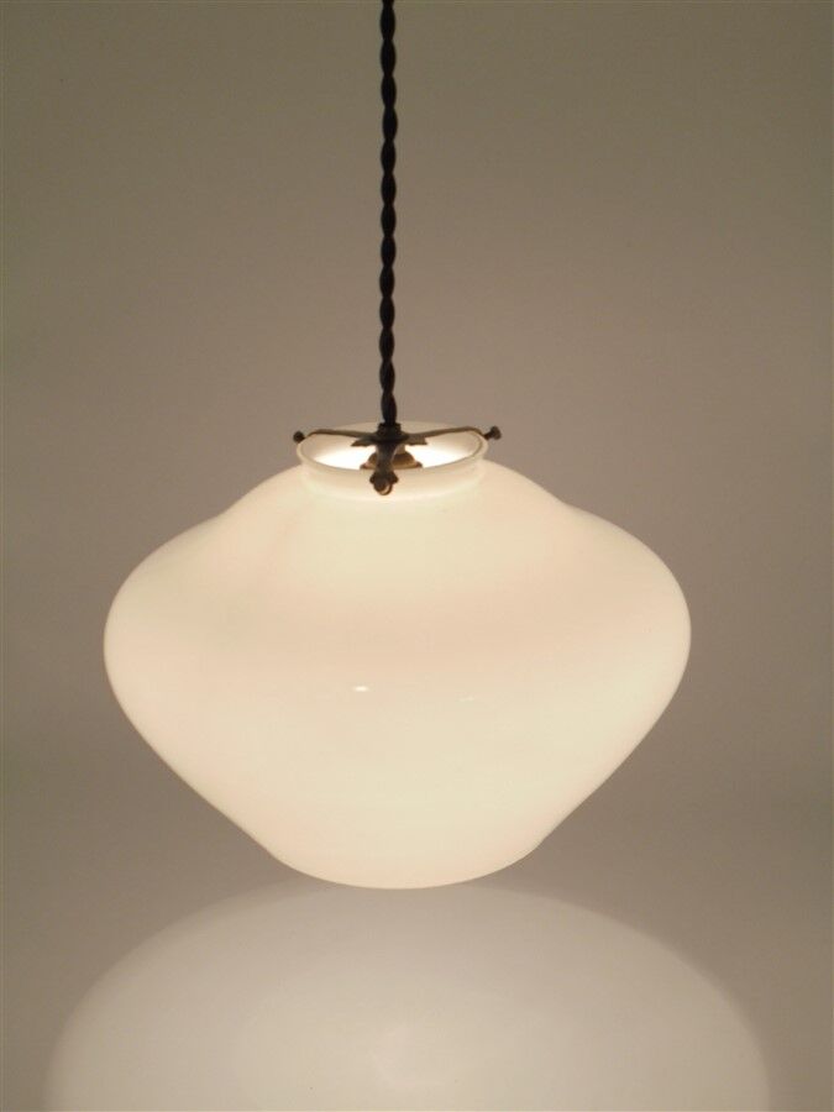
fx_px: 1381
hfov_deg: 33.6
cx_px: 417
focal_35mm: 43
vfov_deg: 43.9
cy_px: 556
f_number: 4.5
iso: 100
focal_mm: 7.8
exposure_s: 1/50
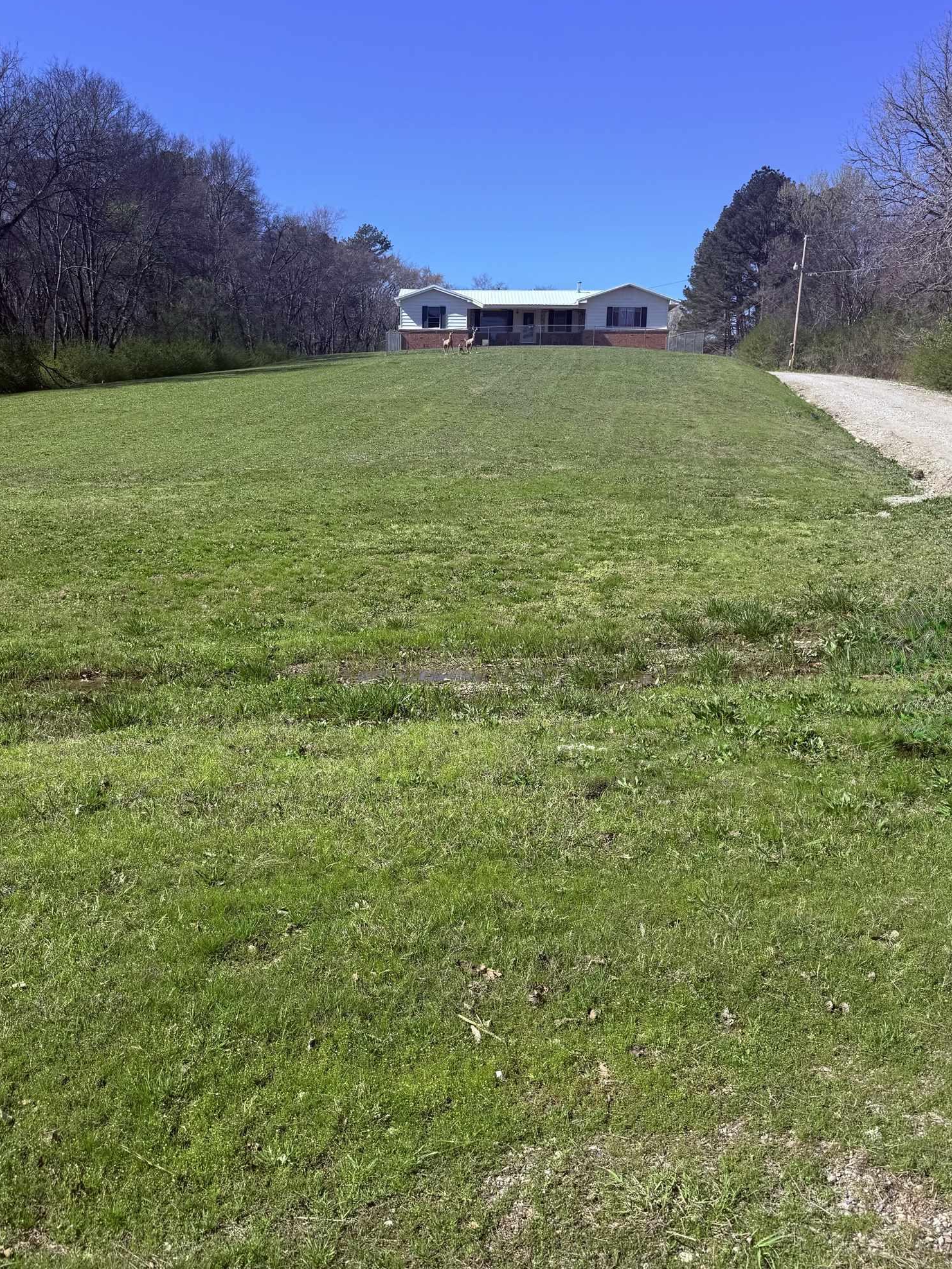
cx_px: 440
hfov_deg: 49.7
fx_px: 1027
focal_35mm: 28
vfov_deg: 63.4
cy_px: 663
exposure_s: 1/3584
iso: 80
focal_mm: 6.76
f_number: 1.78
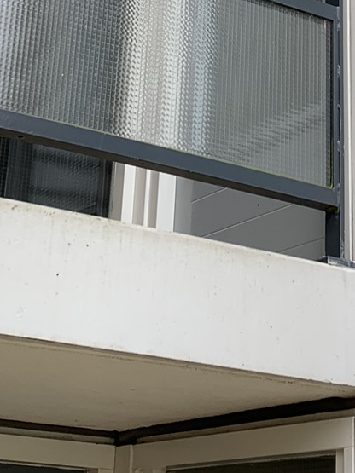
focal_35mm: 96
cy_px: 20
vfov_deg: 19.9
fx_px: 1313
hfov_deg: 15.4
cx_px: 198
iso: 25
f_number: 1.8
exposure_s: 1/159
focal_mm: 4.25
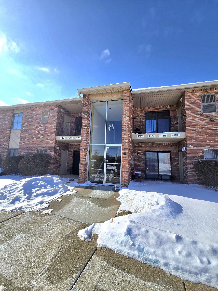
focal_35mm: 13
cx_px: 109
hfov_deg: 89.9
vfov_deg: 106.2
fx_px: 109
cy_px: 146
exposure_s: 1/3333
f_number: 2.2
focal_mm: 2.2
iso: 50
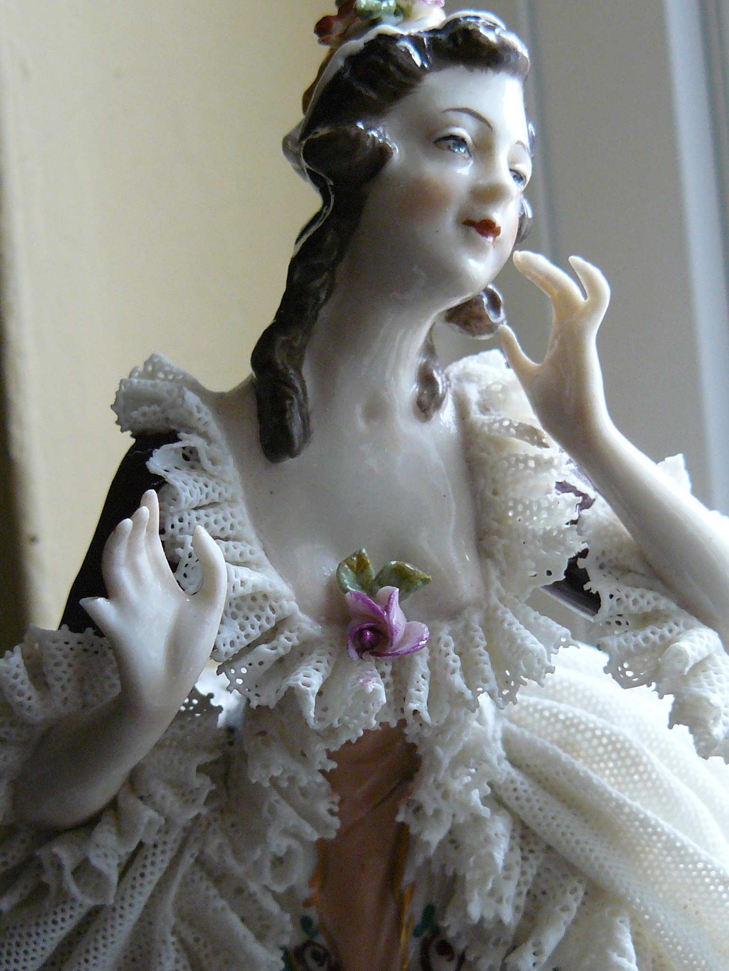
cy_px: 486
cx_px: 364
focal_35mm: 69
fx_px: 1937
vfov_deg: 28.2
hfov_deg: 21.3
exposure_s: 1/30
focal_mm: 7.6
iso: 200
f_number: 2.8
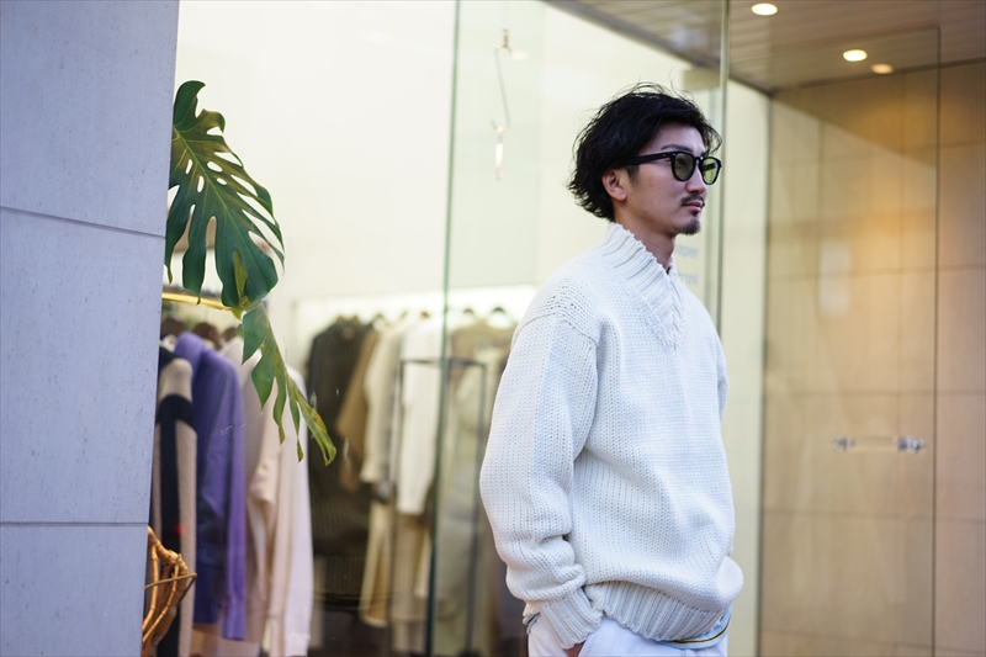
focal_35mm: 55
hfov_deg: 36.3
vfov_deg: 24.6
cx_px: 493
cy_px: 328
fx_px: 1506
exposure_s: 1/60
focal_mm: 55
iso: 160
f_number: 1.8
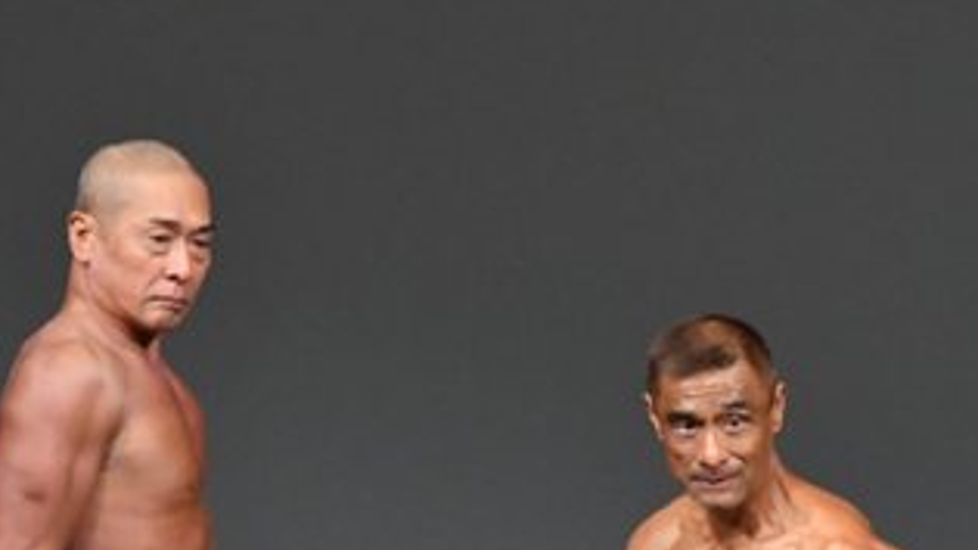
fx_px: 23022
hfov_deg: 2.4
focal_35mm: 888
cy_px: 764
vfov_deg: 1.4
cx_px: 880
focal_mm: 230
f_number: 5.6
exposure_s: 1/400
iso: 4000
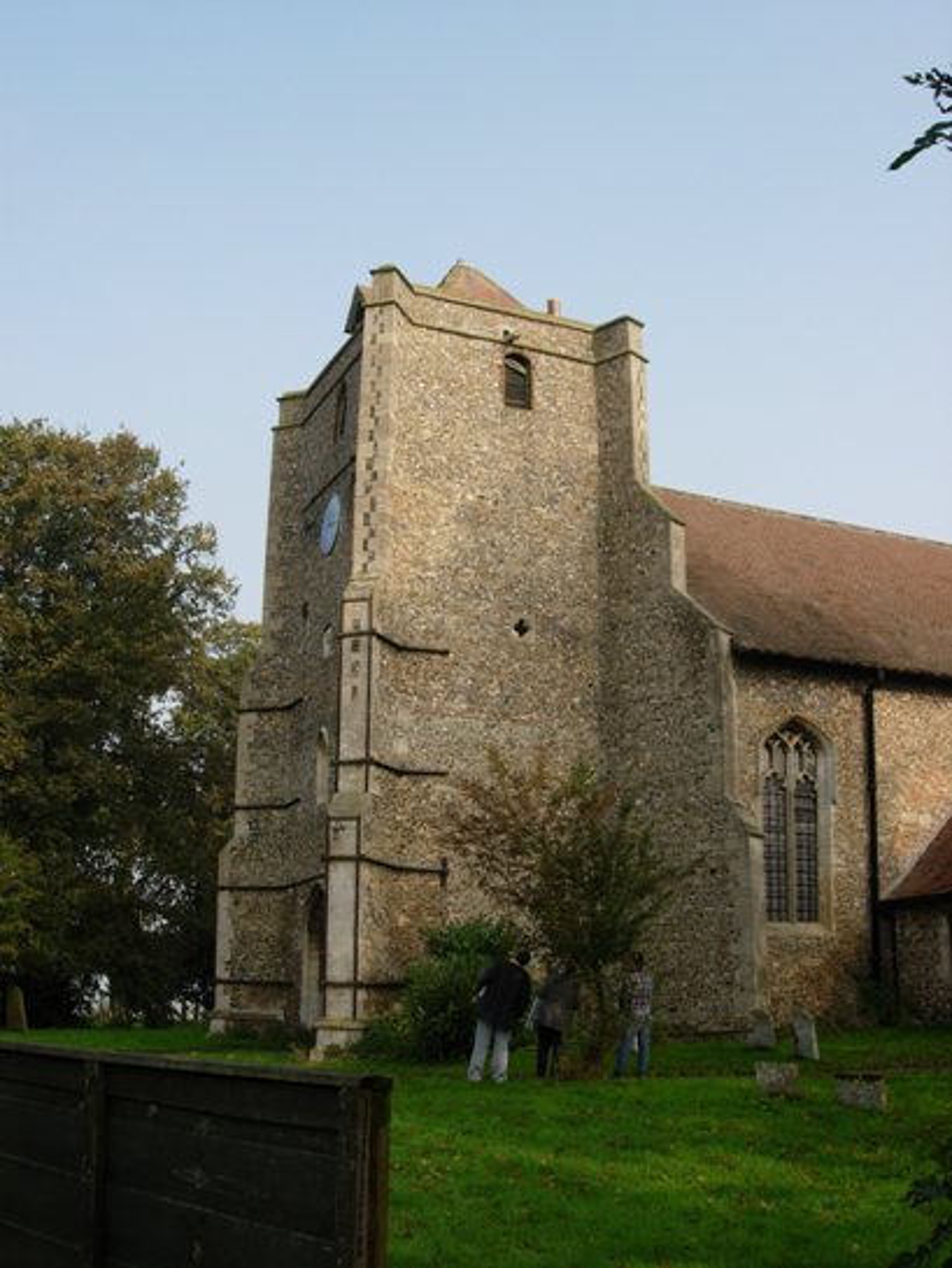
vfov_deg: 49.0
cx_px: 476
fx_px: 1393
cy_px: 634
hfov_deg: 37.7
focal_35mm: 38
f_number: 4.8
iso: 79
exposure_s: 1/406
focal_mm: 7.8
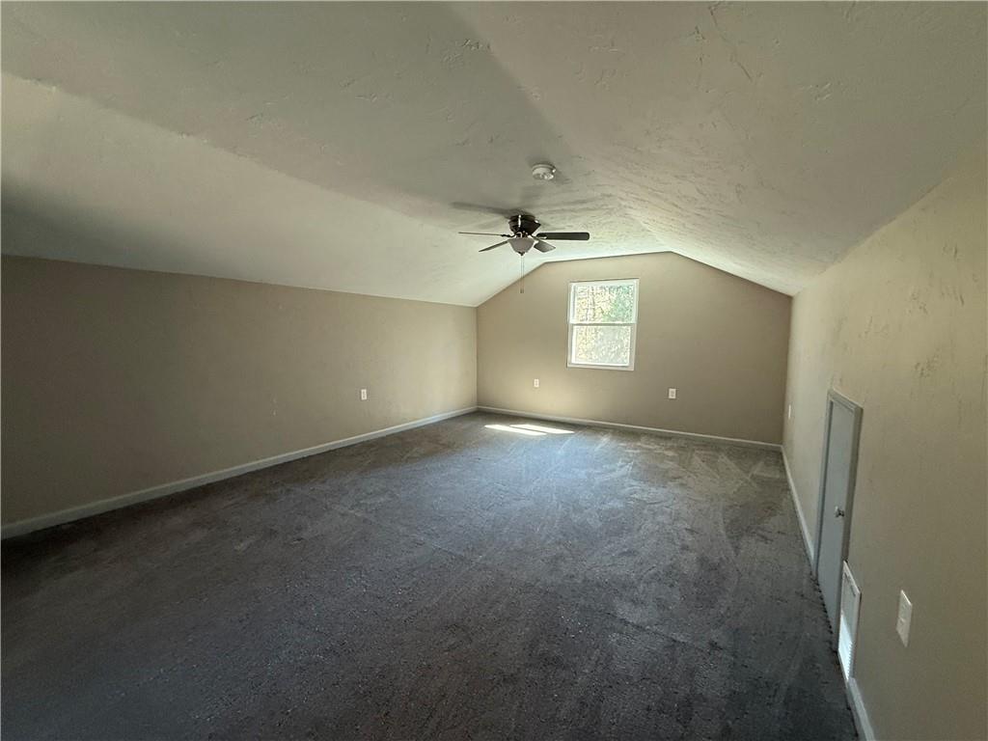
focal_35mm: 14
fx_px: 400
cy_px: 370
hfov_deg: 102.1
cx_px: 494
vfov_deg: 85.7
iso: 320
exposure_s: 1/71
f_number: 2.2
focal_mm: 2.22
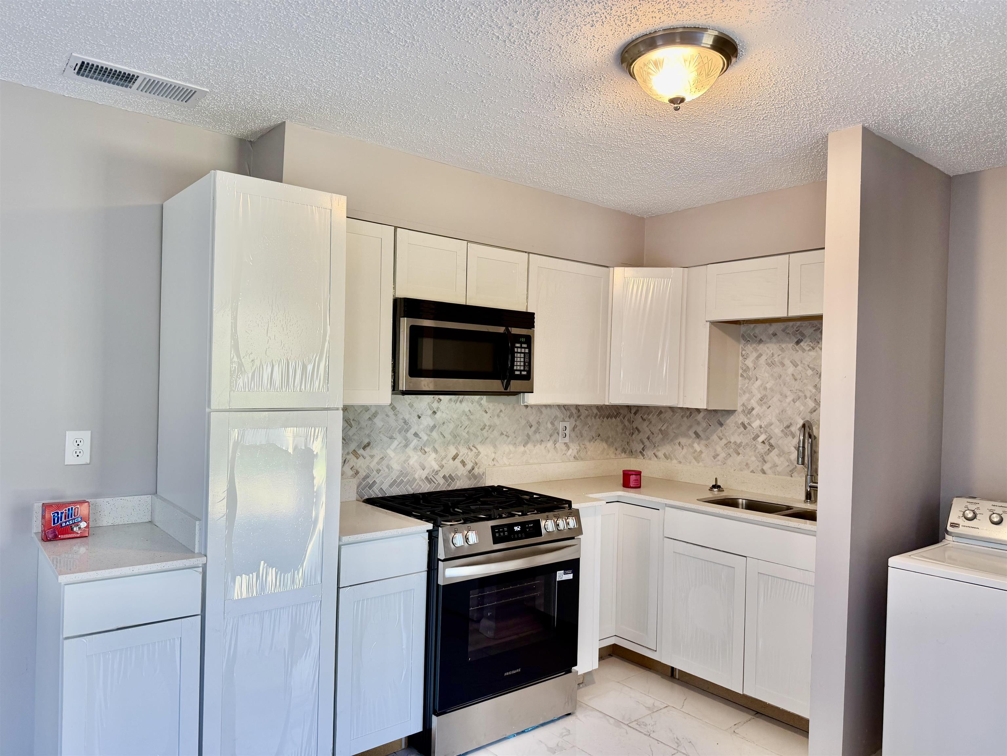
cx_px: 504
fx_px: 698
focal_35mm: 24
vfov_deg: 56.8
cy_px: 378
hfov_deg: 71.6
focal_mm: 6.76
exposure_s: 1/121
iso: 100
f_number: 1.78
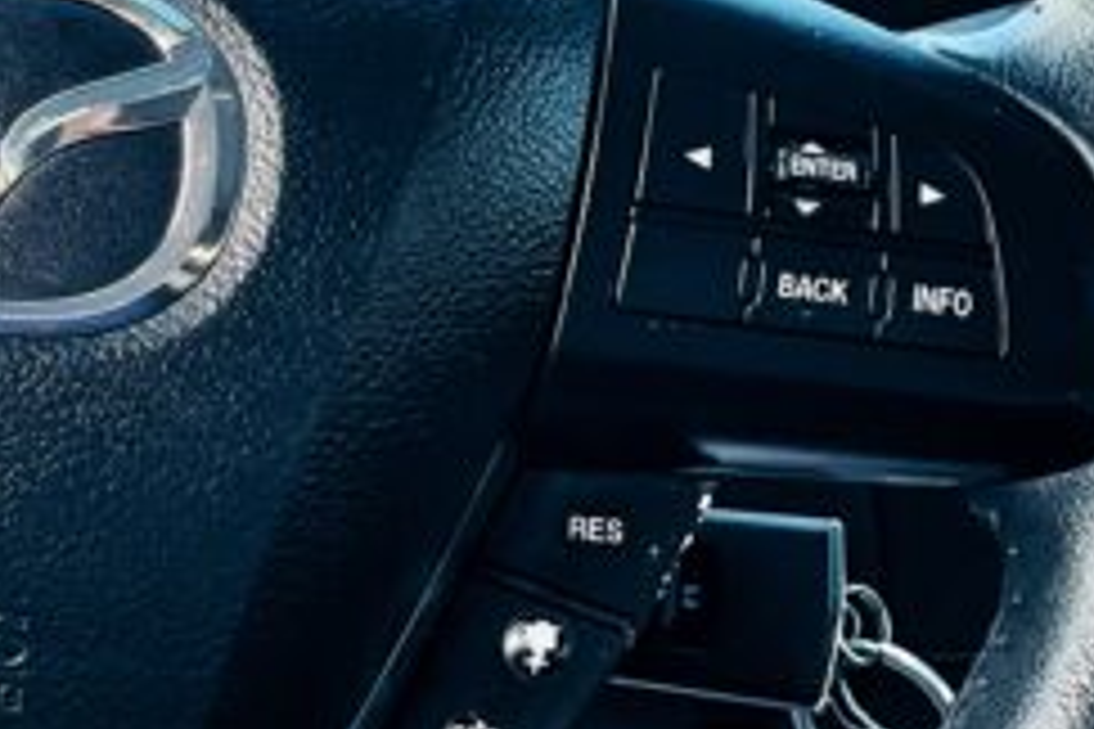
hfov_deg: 22.2
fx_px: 2704
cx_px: 59
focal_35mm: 89
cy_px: 225
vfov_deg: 15.3
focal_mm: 5.1
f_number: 1.6
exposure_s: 1/78
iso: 125
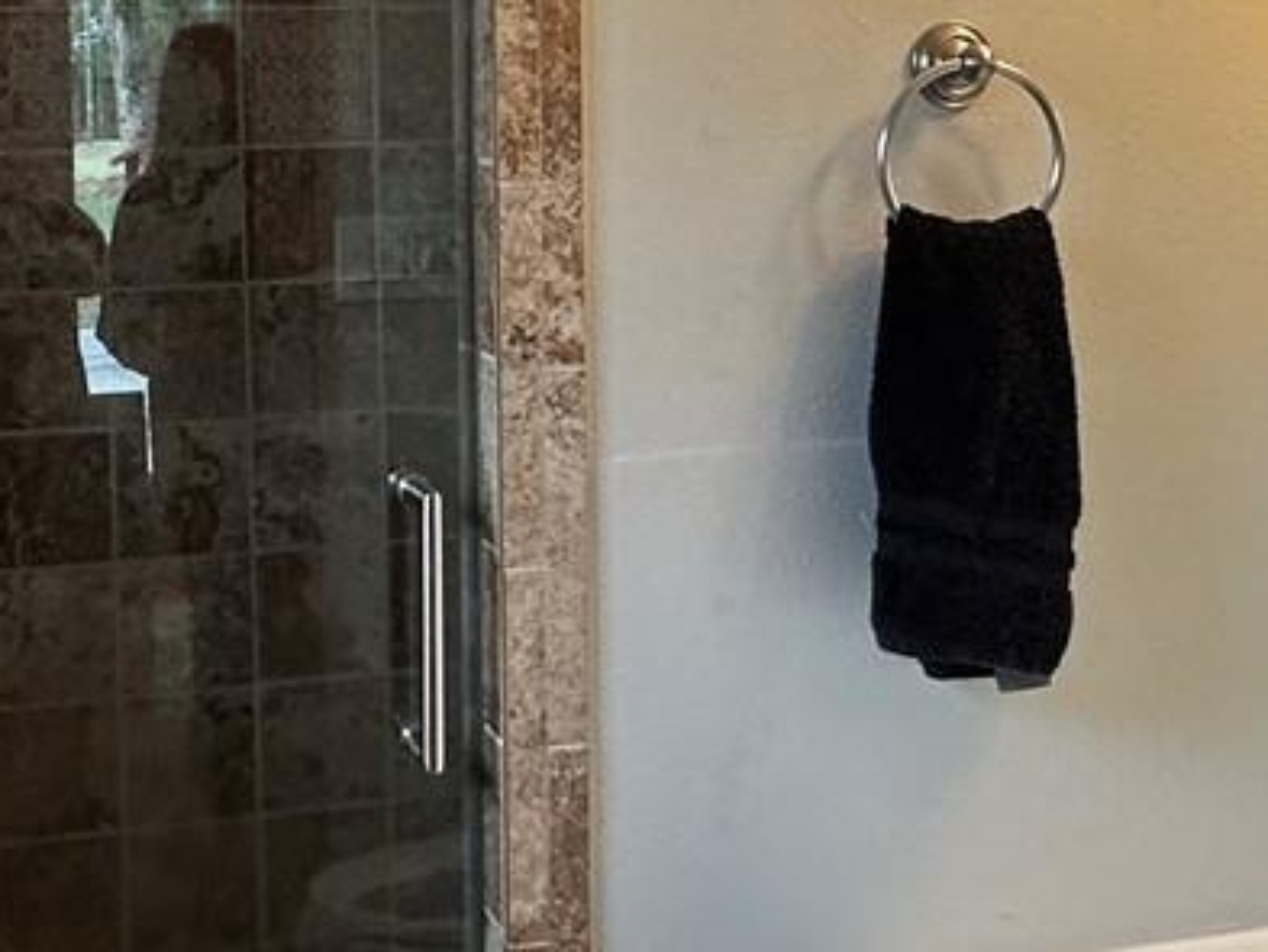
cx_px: 478
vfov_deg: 25.5
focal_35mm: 57
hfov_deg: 33.6
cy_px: 281
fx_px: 2089
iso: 200
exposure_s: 1/120
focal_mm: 2.22
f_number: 2.2
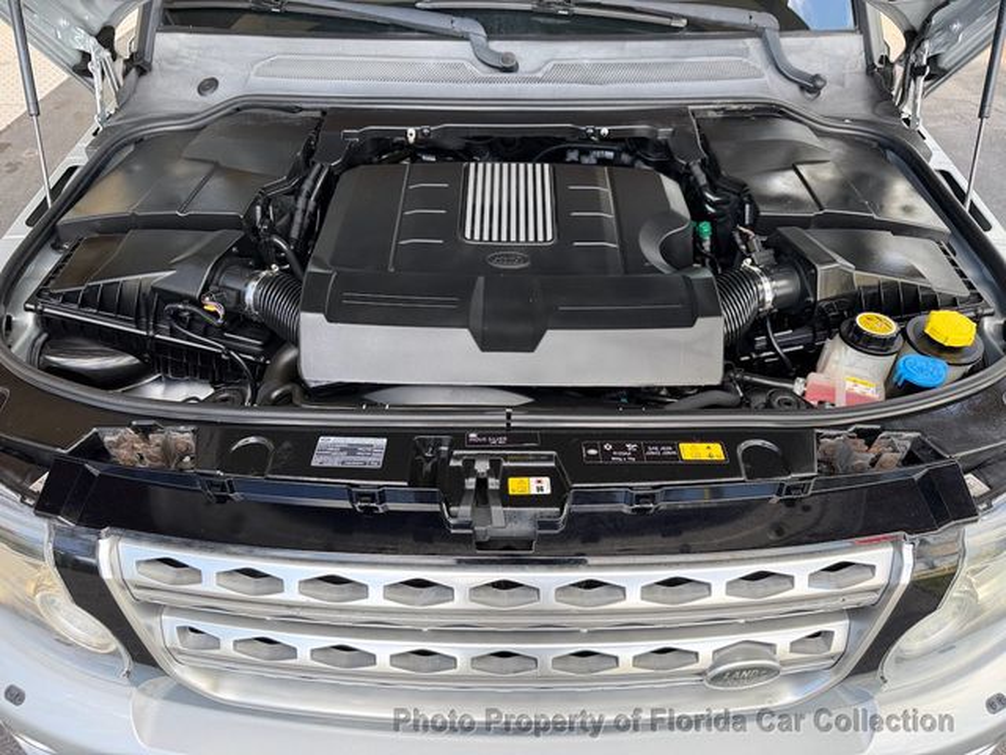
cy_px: 378
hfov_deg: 71.6
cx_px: 503
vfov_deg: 56.8
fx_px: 697
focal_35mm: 24
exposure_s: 1/190
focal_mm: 6.76
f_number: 1.78
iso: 100
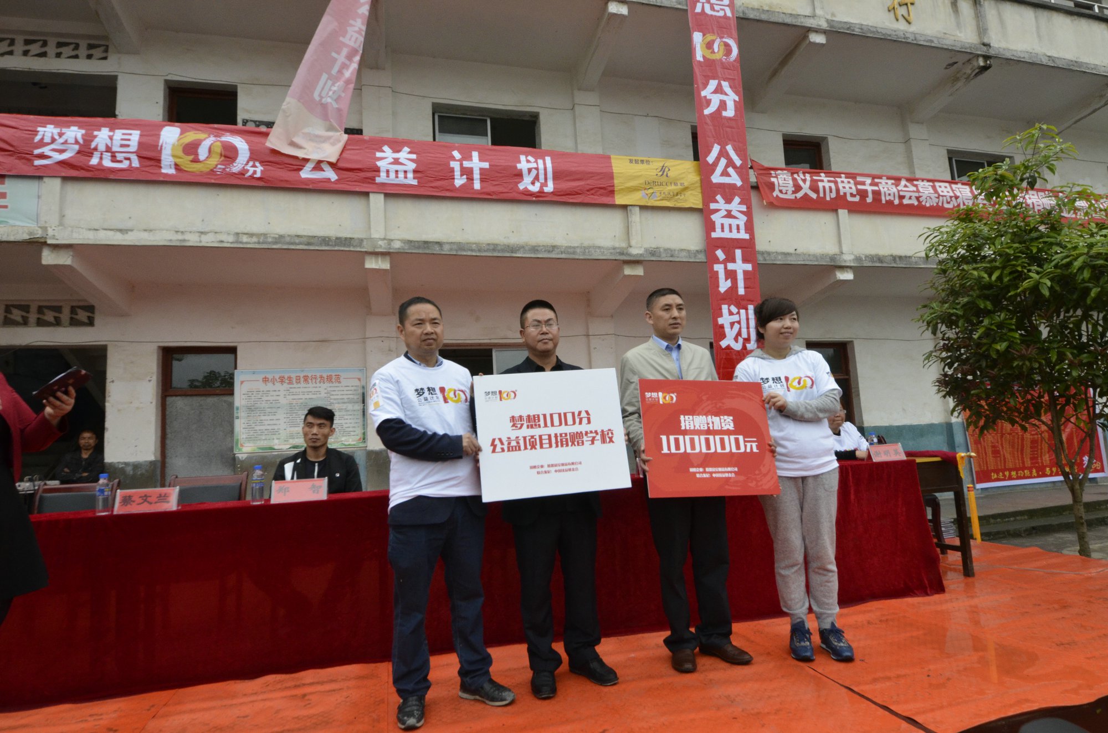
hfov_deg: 90.1
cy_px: 366
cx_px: 554
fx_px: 553
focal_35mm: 18
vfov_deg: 67.1
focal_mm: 12
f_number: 14
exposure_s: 1/800
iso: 1250
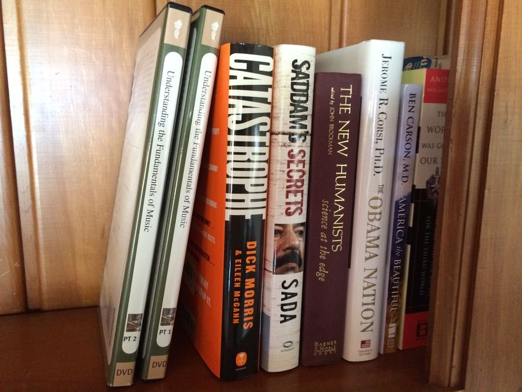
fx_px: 452
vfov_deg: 46.8
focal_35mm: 30
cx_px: 261
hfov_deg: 60.0
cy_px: 196
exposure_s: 1/24
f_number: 2.2
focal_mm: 4.12
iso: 320
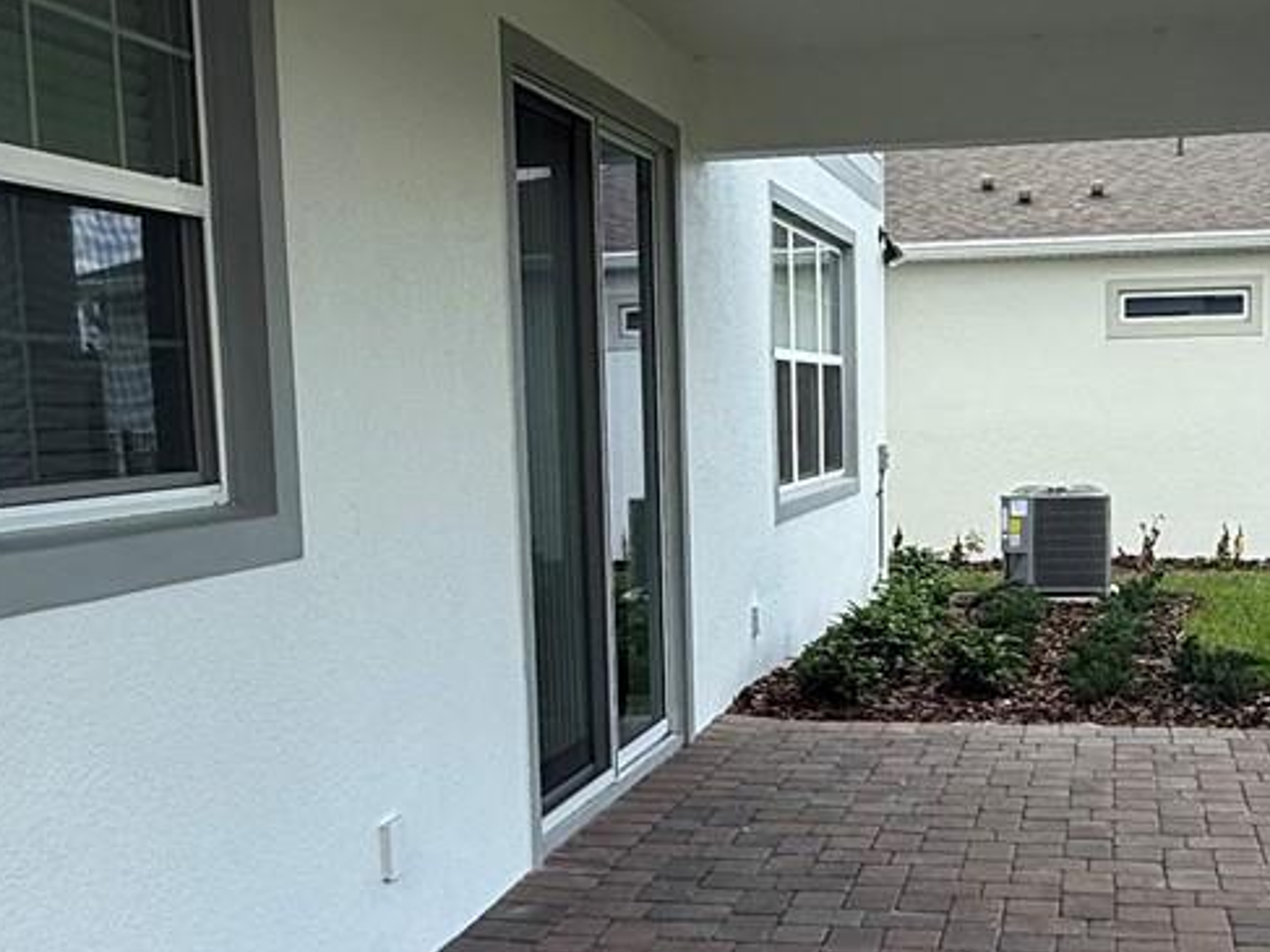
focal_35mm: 46
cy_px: 597
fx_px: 1687
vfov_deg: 31.4
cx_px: 819
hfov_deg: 40.9
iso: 50
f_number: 2.2
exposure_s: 1/607
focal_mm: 2.22
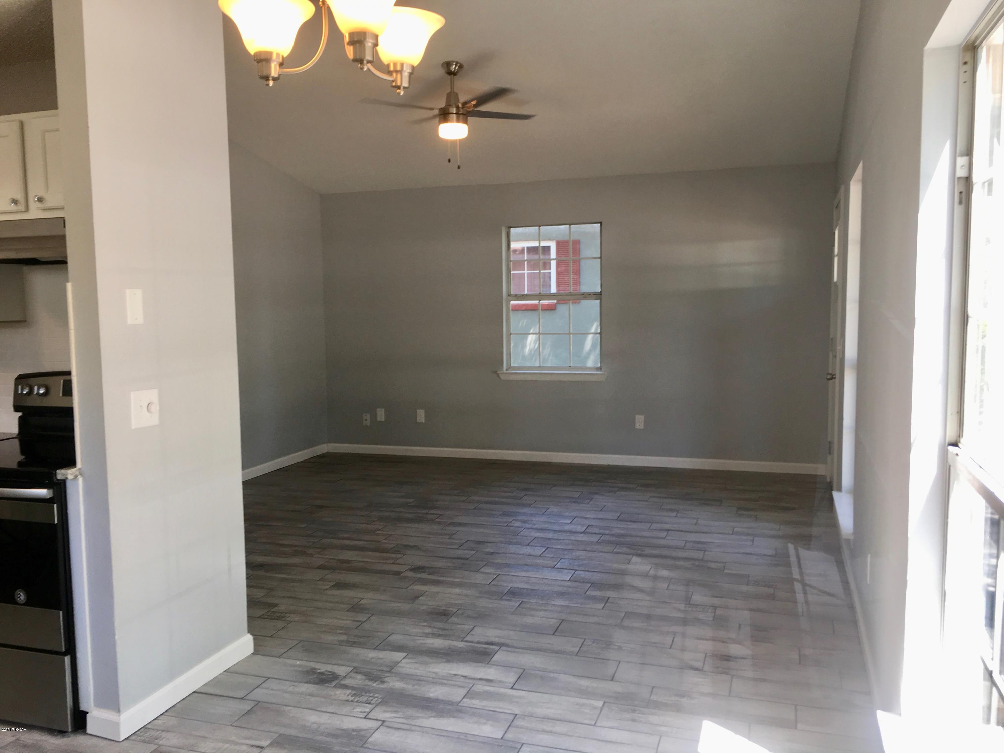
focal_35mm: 29
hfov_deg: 61.7
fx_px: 841
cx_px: 502
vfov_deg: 48.2
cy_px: 376
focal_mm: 4.15
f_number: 2.2
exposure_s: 1/43
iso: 25
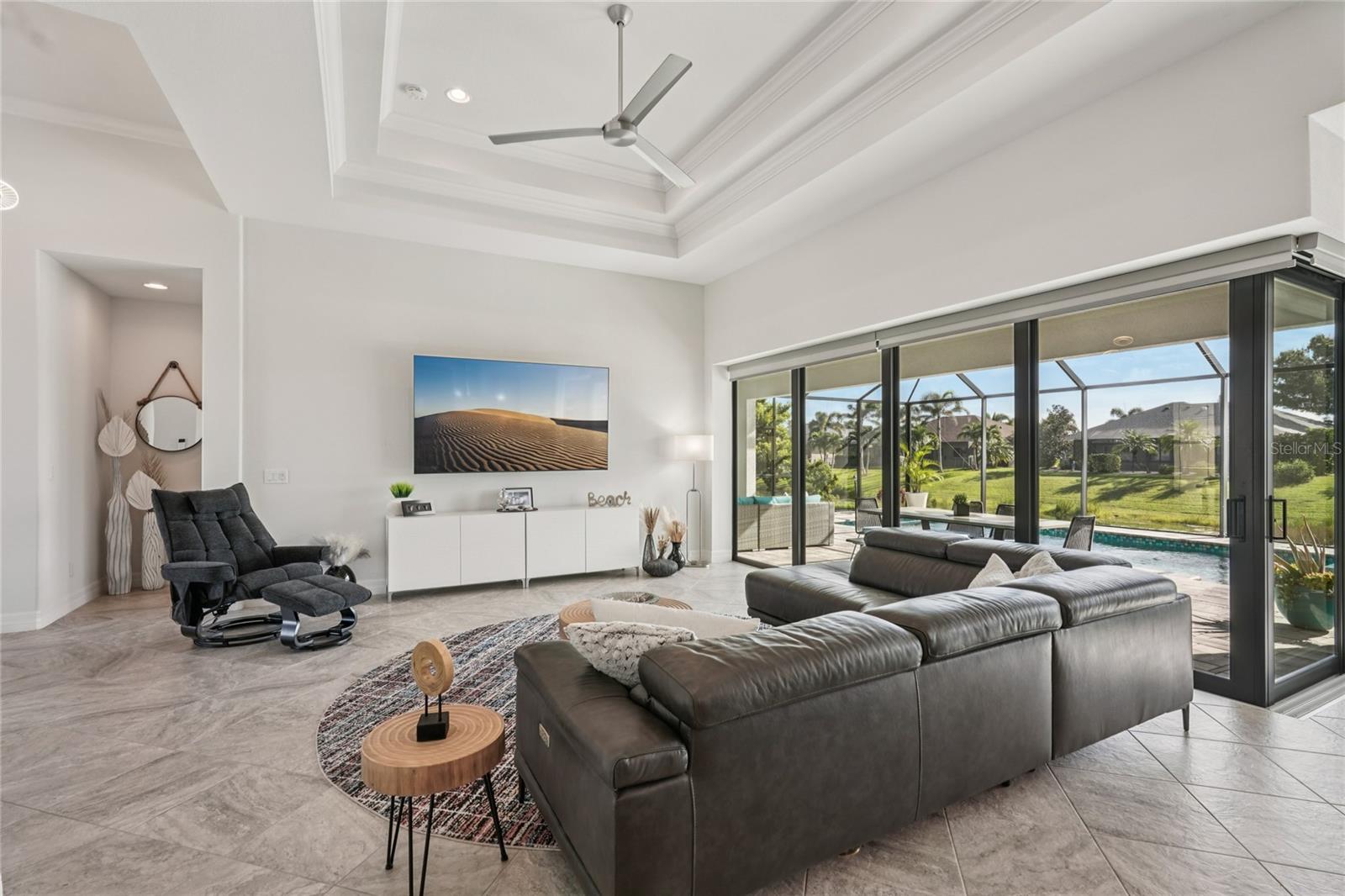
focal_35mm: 16
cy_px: 448
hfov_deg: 96.7
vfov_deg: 73.7
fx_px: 598
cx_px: 672
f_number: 8
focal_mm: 16
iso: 400
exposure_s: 1/60
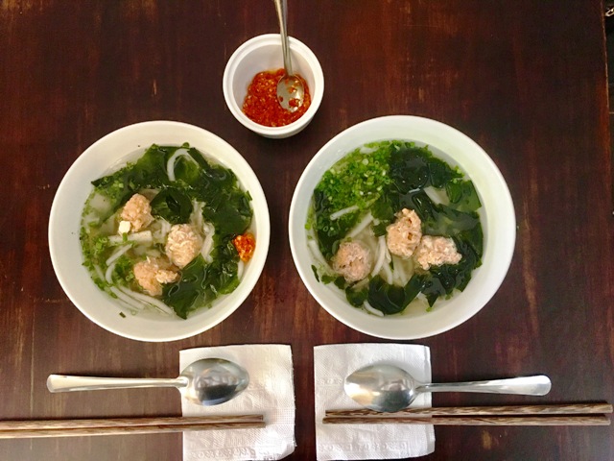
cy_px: 230
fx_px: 514
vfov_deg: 48.2
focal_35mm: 29
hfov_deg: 61.7
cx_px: 307
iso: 200
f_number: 2.2
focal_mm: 4.15
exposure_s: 1/25
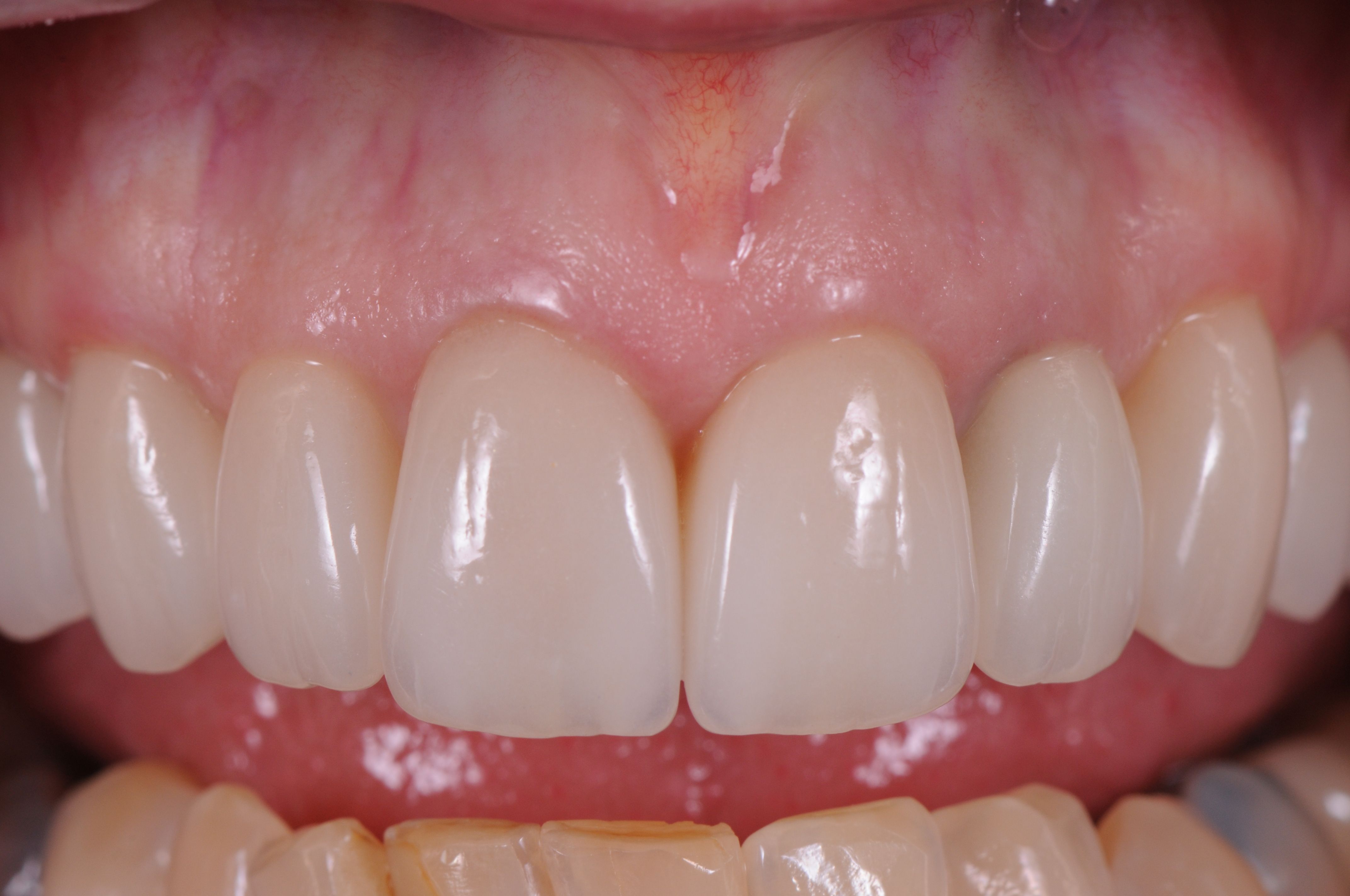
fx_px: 5899
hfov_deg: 13.1
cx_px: 675
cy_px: 448
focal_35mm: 158
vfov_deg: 8.7
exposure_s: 1/160
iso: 250
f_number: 22
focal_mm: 105
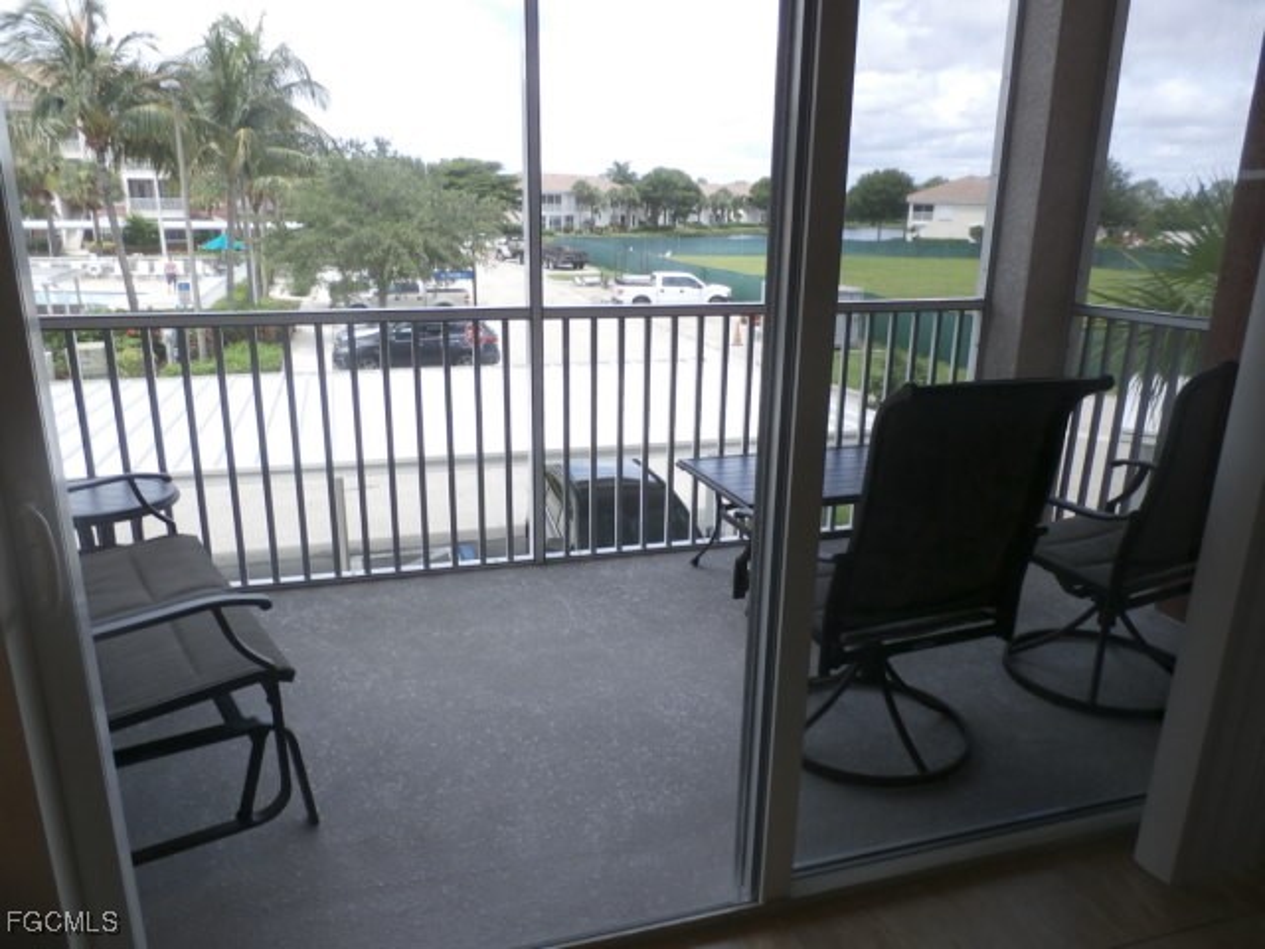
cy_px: 474
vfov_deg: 54.9
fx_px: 914
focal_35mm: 25
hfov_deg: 69.4
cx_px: 632
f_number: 3
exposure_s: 1/125
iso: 100
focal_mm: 4.5
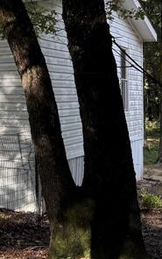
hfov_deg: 11.6
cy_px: 79
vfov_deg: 23.4
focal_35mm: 88
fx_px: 622
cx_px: -252
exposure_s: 1/527
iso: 80
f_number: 1.78
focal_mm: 6.76
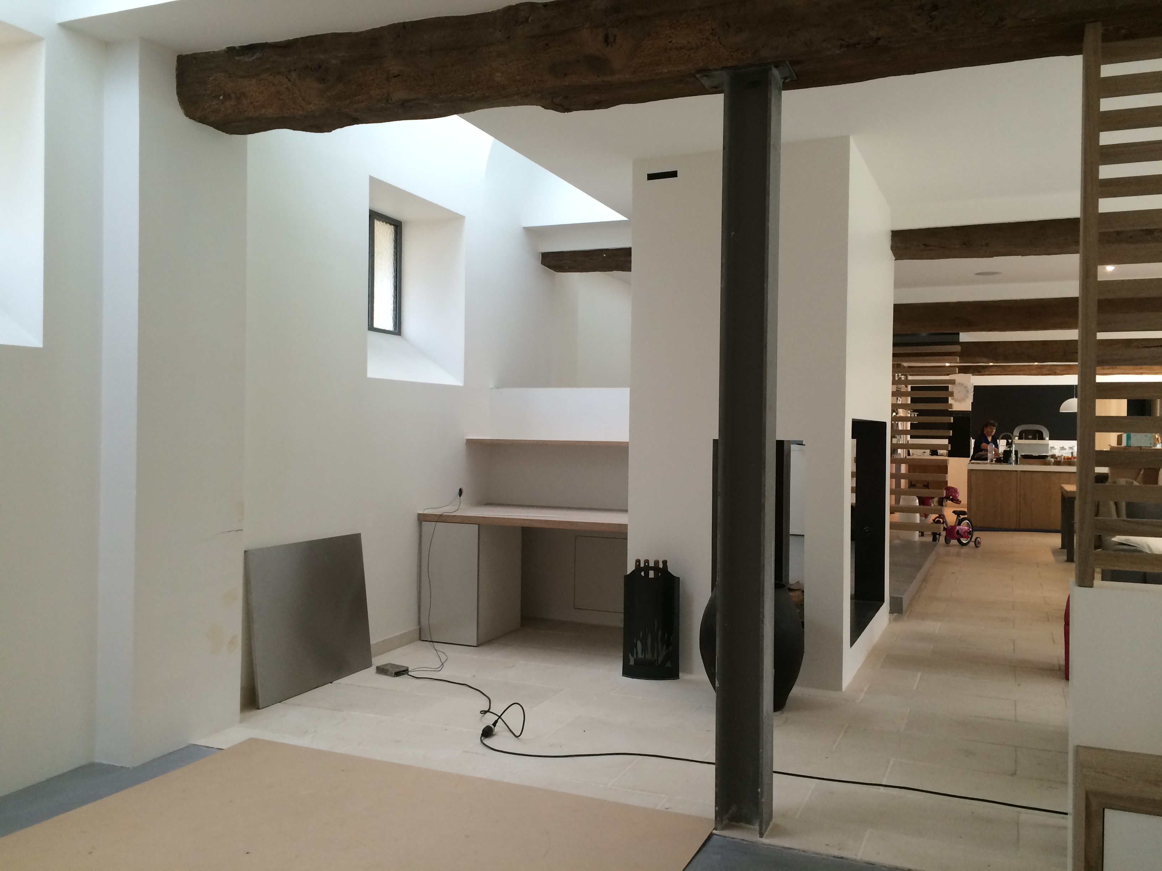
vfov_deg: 48.2
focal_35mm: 29
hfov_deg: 61.7
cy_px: 436
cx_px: 581
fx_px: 973
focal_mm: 4.15
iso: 40
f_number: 2.2
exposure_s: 1/30
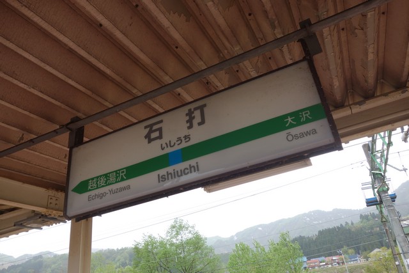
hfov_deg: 65.5
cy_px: 136
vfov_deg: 46.4
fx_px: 318
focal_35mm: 28
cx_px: 204
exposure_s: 1/100
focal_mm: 10.4
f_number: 4
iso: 125
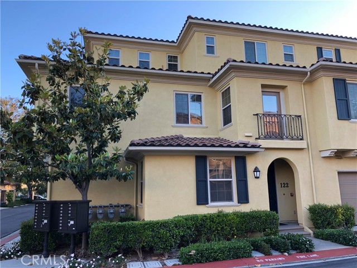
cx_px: 178
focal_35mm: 28
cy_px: 134
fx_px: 289
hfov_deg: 63.4
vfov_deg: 49.7
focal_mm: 4
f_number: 1.8
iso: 32
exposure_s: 1/120
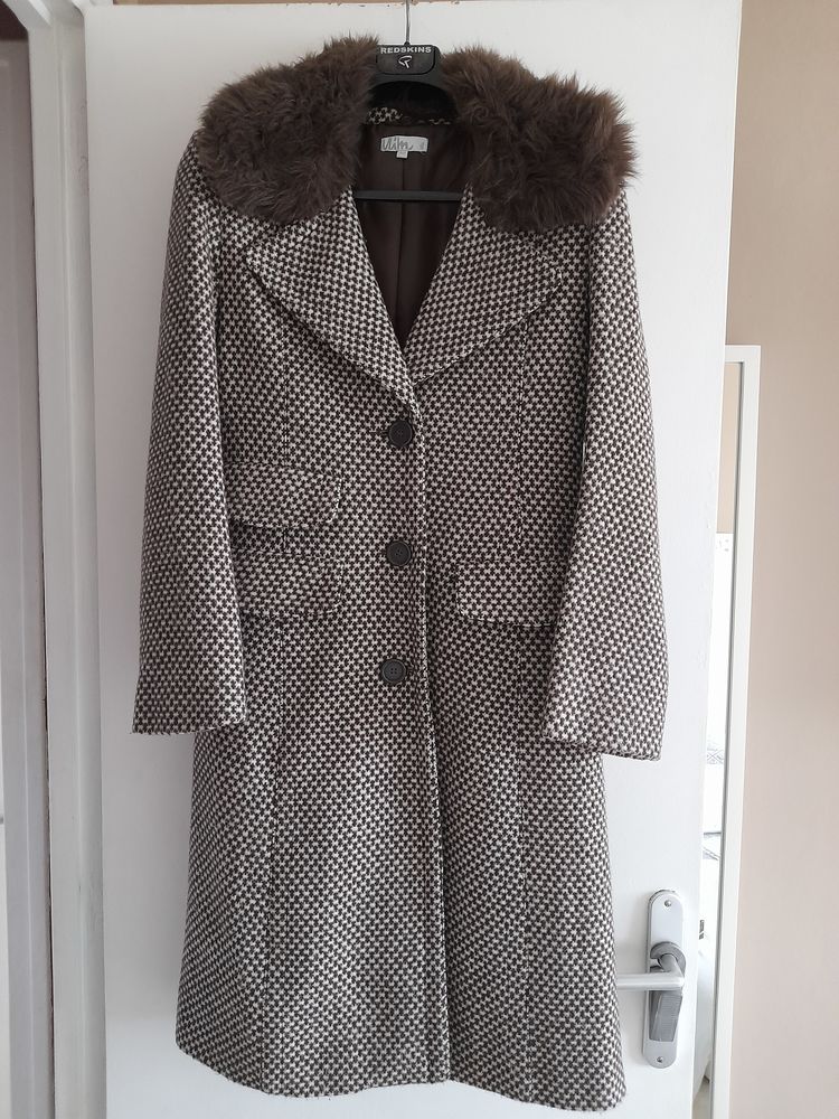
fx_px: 808
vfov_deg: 69.4
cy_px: 560
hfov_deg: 54.9
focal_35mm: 25
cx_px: 420
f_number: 2
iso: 320
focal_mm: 4.6
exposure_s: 1/50
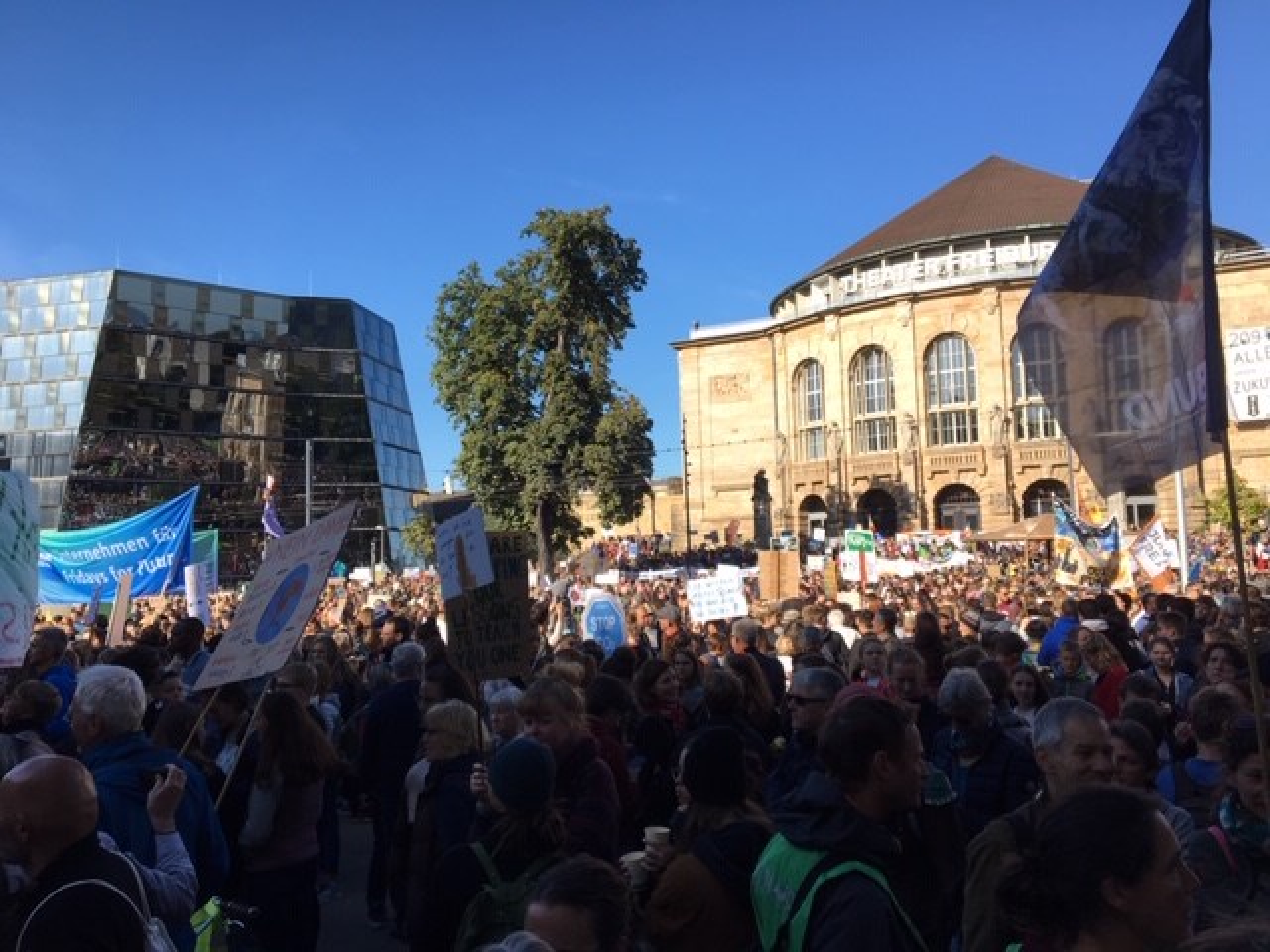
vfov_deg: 48.2
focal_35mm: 29
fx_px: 1064
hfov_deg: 61.7
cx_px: 635
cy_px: 476
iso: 25
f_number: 2.2
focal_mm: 4.15
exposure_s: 1/986
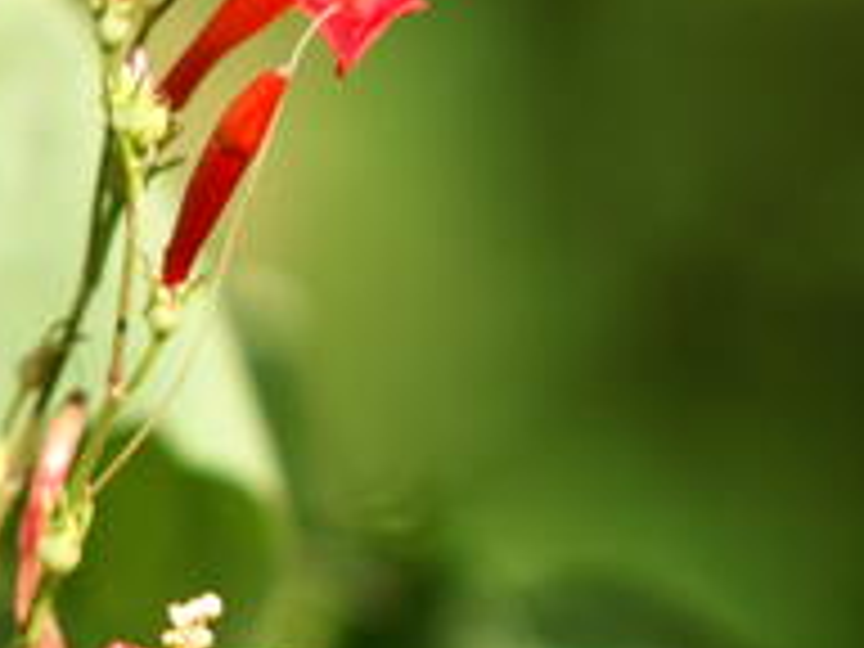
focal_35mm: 1442
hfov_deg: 1.4
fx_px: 35992
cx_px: 832
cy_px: 801
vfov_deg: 1.0
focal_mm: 300
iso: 200
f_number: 6.3
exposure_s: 1/250
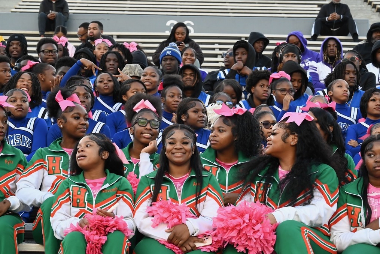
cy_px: 127
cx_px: 189
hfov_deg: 16.9
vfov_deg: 11.3
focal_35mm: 121
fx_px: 1277
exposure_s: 1/400
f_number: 14
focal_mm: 120
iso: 4000
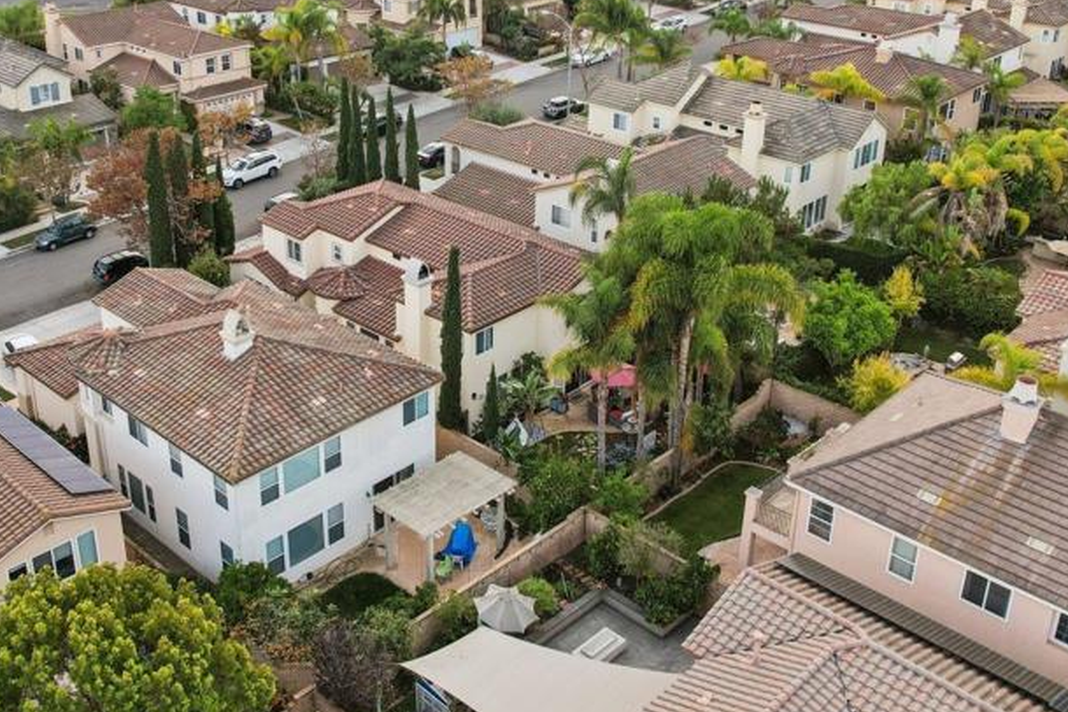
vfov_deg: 35.6
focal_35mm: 37
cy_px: 233
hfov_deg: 51.8
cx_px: 468
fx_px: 1098
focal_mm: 8.4
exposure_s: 1/400
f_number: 2.8
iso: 120
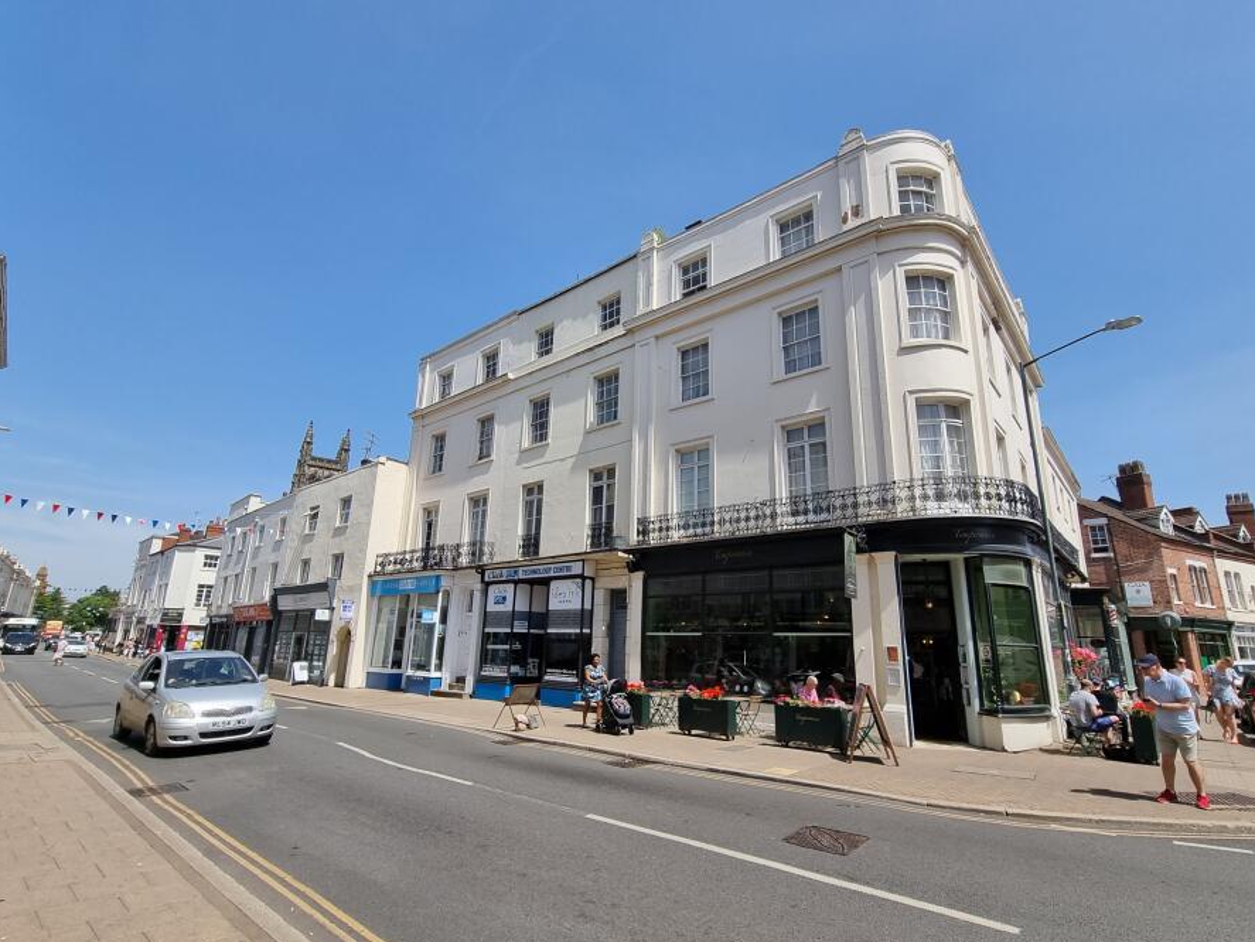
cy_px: 496
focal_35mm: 15
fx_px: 544
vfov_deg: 81.7
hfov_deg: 98.1
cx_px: 630
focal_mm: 2.2
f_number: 2.2
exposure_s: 1/1680
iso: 50
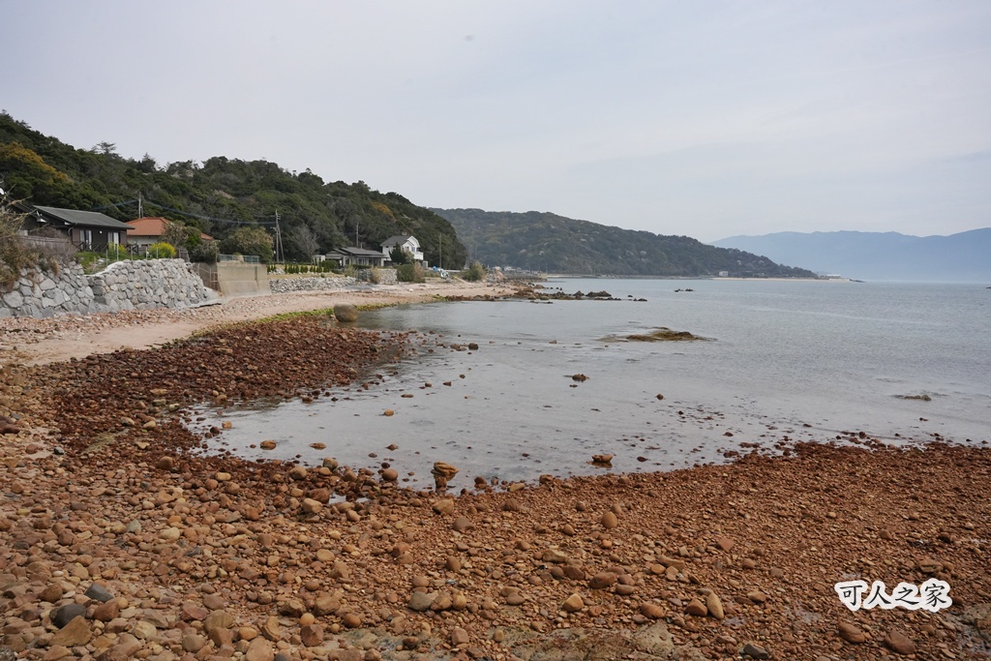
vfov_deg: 48.6
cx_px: 496
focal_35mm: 27
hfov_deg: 68.2
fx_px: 732
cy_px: 330
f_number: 13
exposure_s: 1/5000
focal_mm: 26.6
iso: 3200
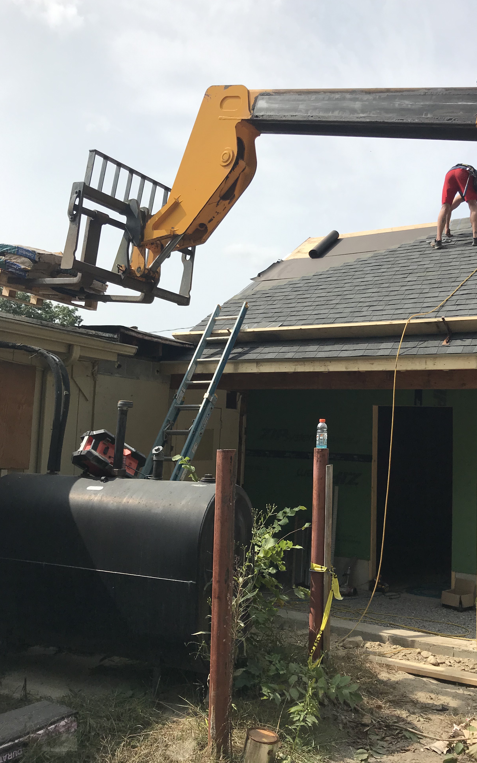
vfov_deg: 61.2
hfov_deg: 40.4
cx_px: 292
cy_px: 368
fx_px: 645
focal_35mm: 31
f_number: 1.8
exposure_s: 1/3300
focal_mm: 3.99
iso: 20
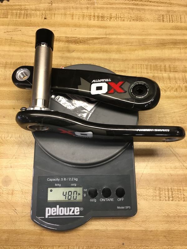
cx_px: 94
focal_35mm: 29
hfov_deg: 48.2
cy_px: 124
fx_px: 209
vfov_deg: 61.7
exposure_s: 1/30
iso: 64
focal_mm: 4.15
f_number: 2.2
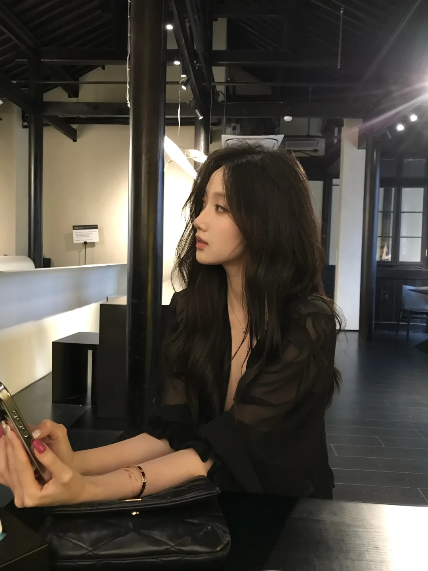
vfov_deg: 63.4
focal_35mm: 28
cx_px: 214
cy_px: 286
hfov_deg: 49.7
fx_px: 462
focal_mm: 3.99
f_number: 1.8
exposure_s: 1/17
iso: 100
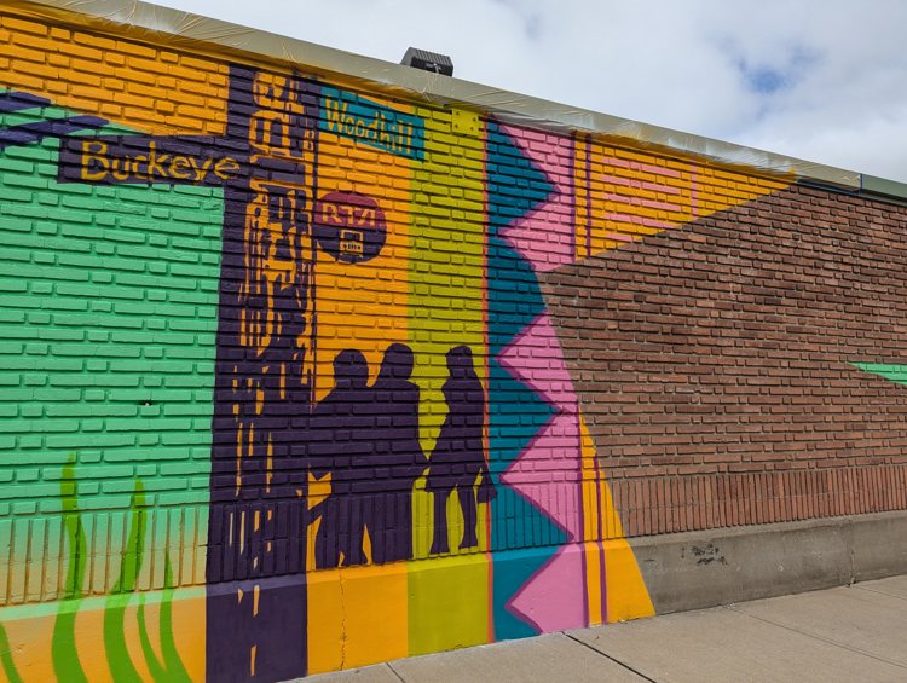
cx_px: 454
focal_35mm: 24
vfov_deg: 57.0
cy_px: 342
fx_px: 630
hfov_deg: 71.5
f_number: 1.85
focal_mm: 6.81
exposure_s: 1/3236
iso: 48
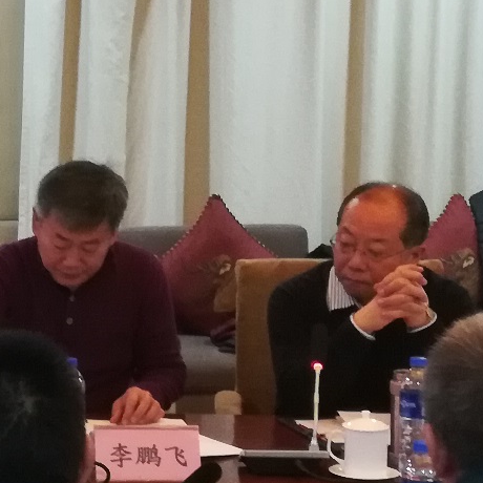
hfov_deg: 14.5
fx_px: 1815
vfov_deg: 15.1
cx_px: -143
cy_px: 297
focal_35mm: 115
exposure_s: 1/20
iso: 500
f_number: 2.2
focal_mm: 3.83
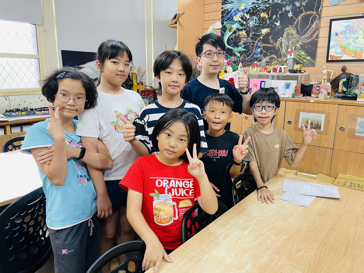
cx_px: 182
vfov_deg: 53.1
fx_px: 273
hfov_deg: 67.3
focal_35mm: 26
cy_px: 136
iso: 125
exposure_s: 1/60
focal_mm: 4.2
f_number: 1.6
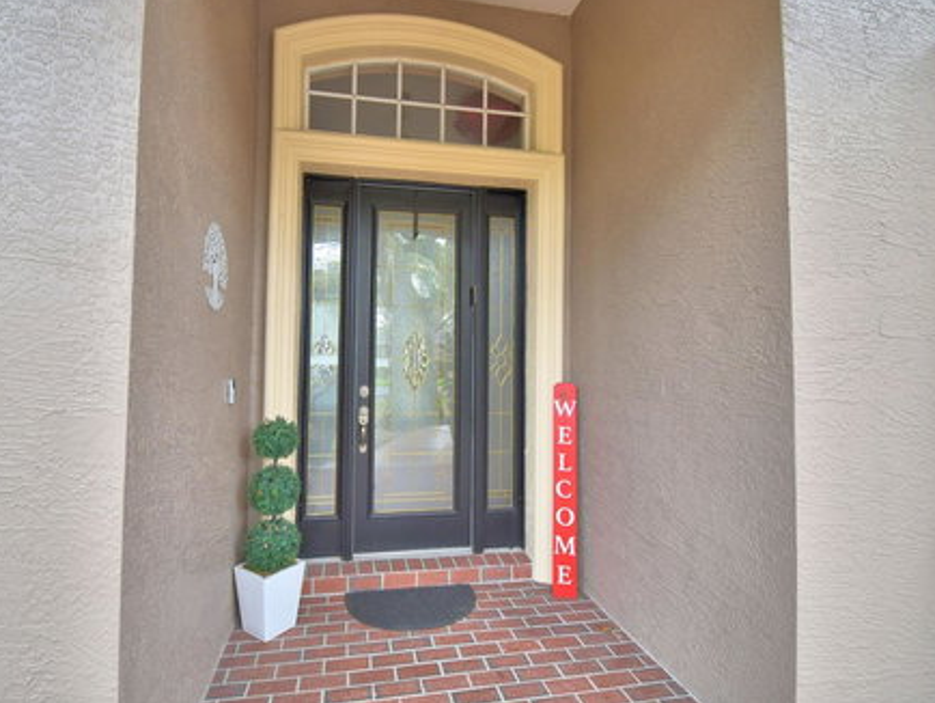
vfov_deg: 74.8
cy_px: 340
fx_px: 459
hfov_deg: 90.9
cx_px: 435
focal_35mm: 17
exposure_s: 1/80
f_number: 4.5
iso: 400
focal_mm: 10
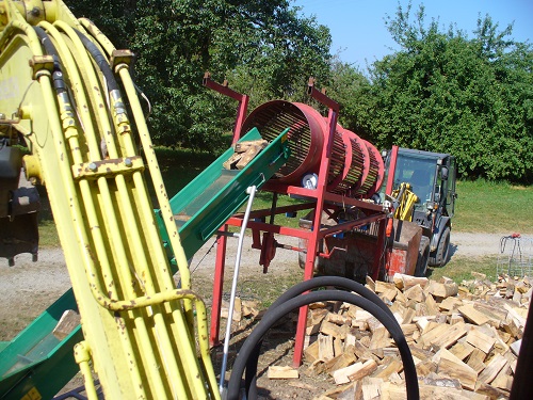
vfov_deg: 38.7
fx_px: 570
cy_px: 200
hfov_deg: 50.1
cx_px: 266
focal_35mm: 37
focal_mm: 6.1
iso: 64
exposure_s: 1/250
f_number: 5.6
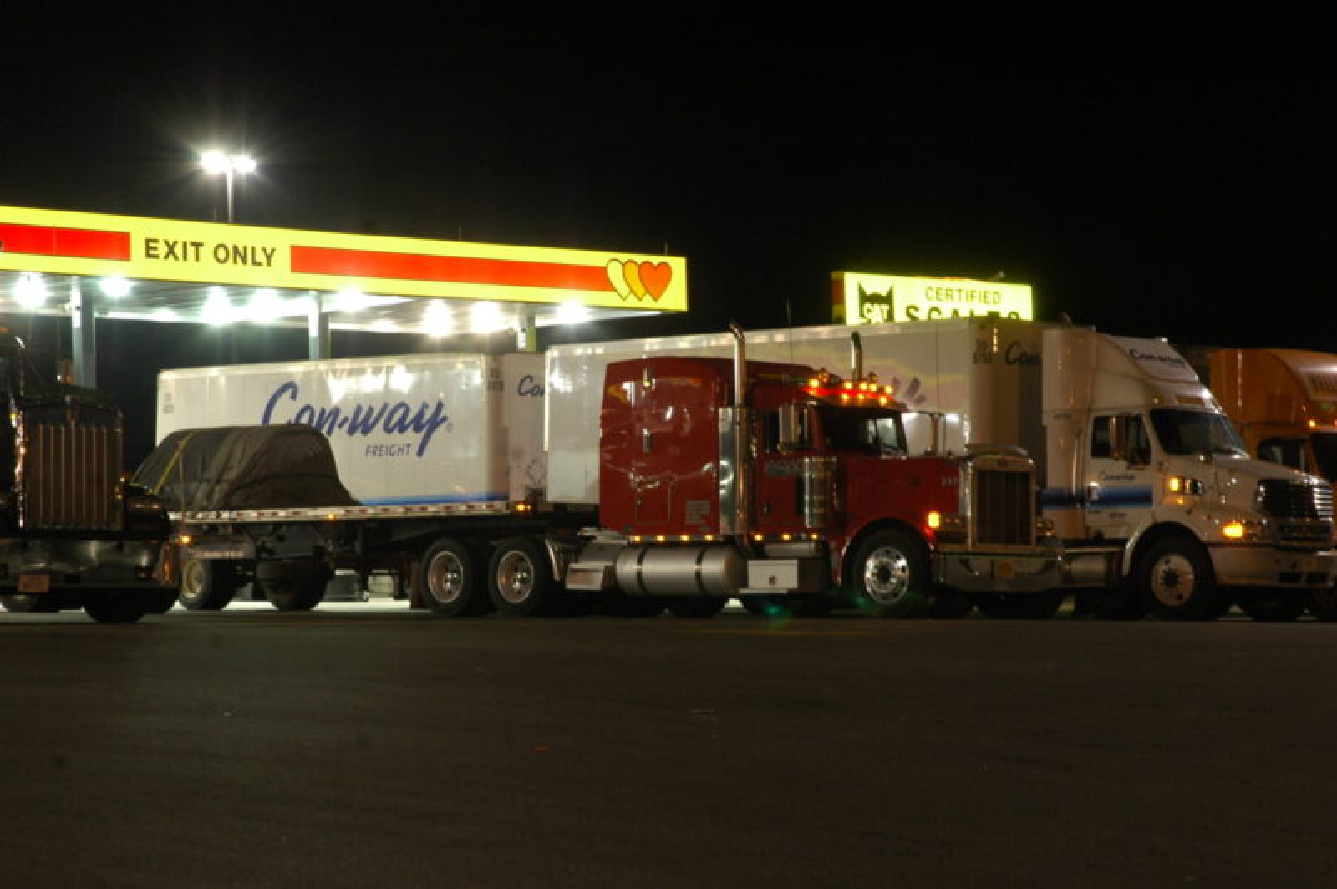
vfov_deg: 16.2
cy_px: 444
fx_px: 3117
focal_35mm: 84
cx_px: 668
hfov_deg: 24.2
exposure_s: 1/1.6
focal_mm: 56
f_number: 9
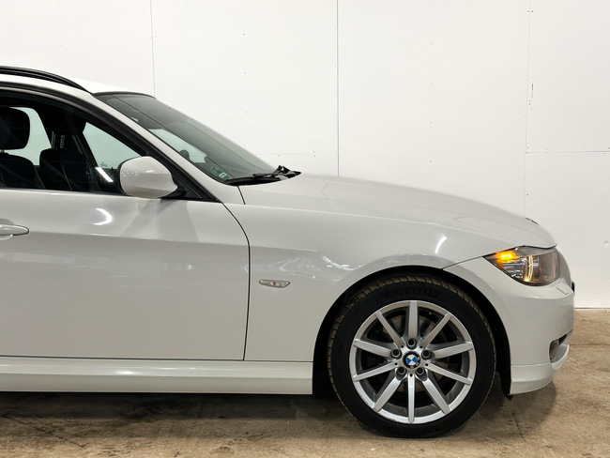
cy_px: 229
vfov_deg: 30.3
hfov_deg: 39.6
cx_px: 305
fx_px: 846
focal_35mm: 48
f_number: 1.8
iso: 100
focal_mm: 6.86
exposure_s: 1/50
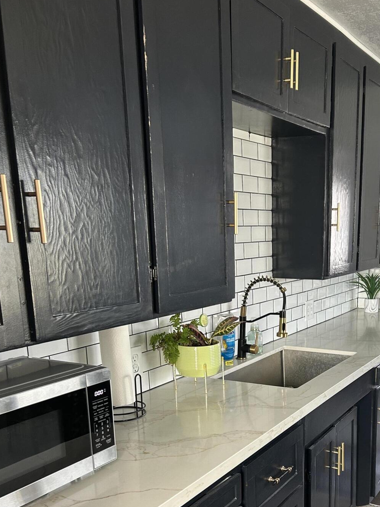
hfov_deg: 36.3
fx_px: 571
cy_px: 369
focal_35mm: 39
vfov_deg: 46.4
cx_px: 268
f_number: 1.5
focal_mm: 5.7
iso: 160
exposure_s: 1/60
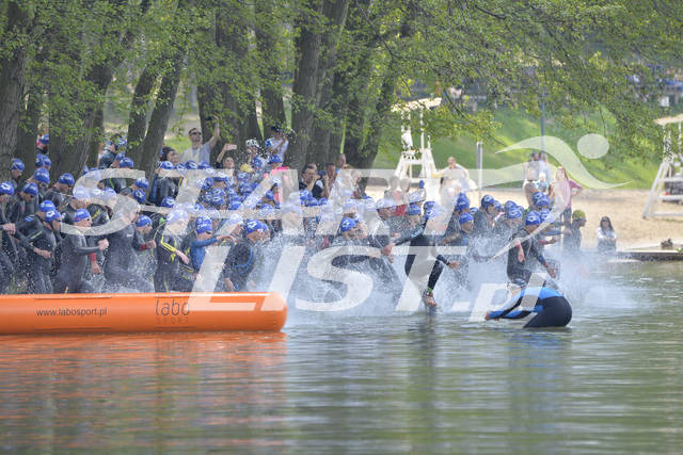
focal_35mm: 420
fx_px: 7970
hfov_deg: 4.9
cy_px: 228
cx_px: 342
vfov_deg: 3.3
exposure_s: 1/1600
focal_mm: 420
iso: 800
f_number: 6
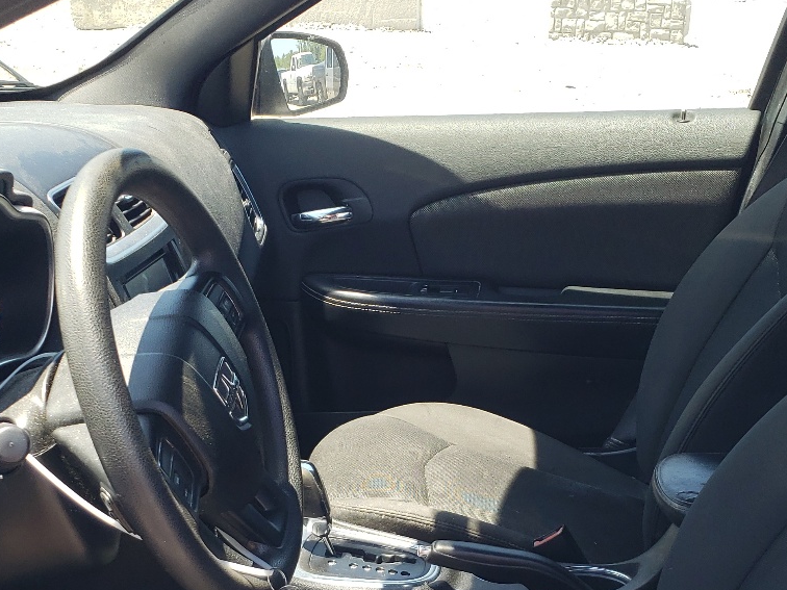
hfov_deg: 34.9
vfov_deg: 25.8
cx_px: 403
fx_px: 1250
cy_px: 522
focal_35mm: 55
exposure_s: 1/417
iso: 50
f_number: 1.5
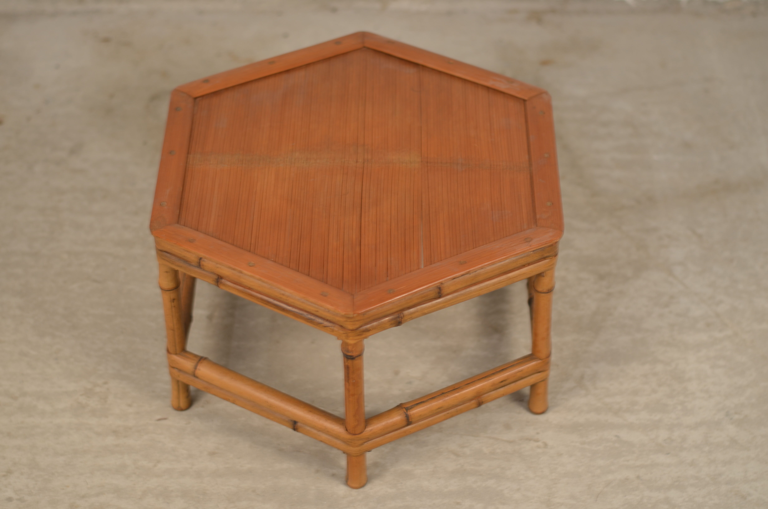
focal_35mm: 75
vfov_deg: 18.1
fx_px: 1597
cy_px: 254
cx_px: 384
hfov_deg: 27.0
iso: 100
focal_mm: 50
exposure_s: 1/20
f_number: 2.2
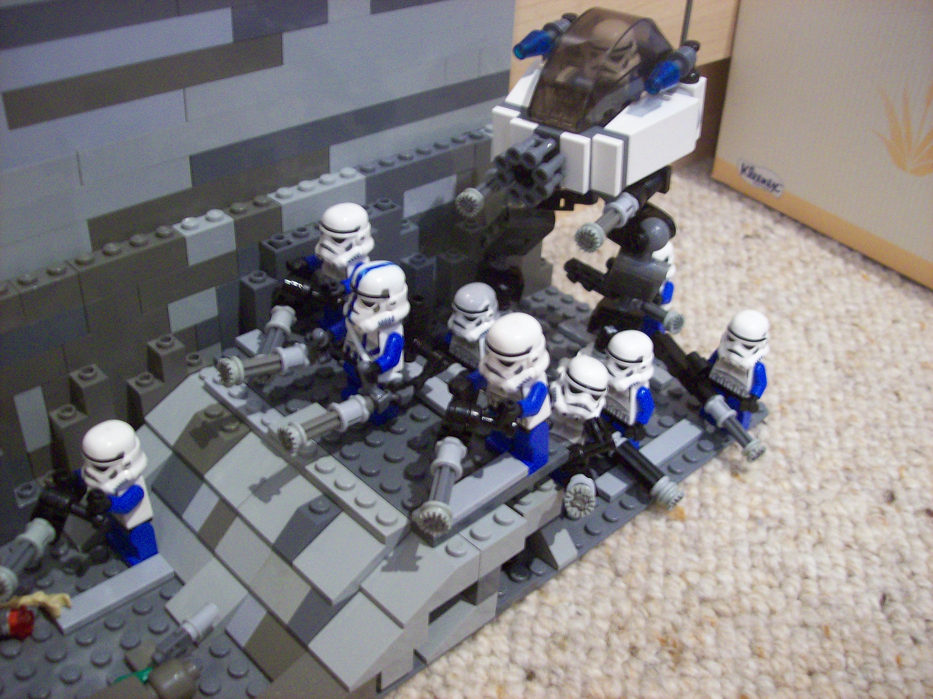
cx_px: 466
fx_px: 970
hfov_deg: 51.4
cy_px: 350
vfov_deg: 39.6
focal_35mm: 36
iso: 160
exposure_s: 1/12
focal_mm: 6
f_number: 2.7
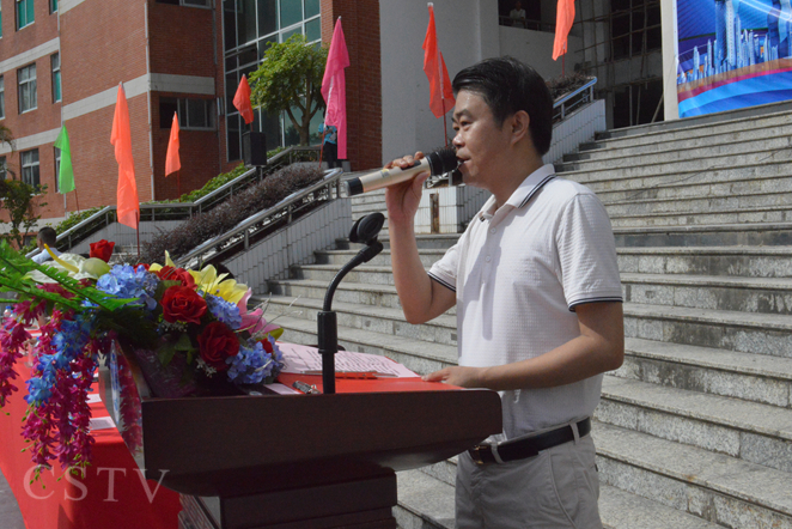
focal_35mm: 40
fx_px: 880
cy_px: 263
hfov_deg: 48.4
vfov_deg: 33.4
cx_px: 403
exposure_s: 1/1600
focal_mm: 26
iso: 3200
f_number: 20
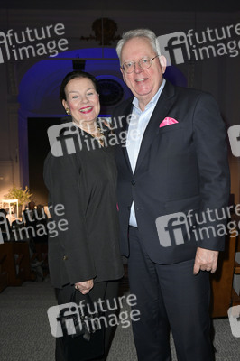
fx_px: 341
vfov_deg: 55.8
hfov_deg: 38.8
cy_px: 180
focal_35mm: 34
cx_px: 120
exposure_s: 1/250
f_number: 6.3
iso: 1600
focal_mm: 34
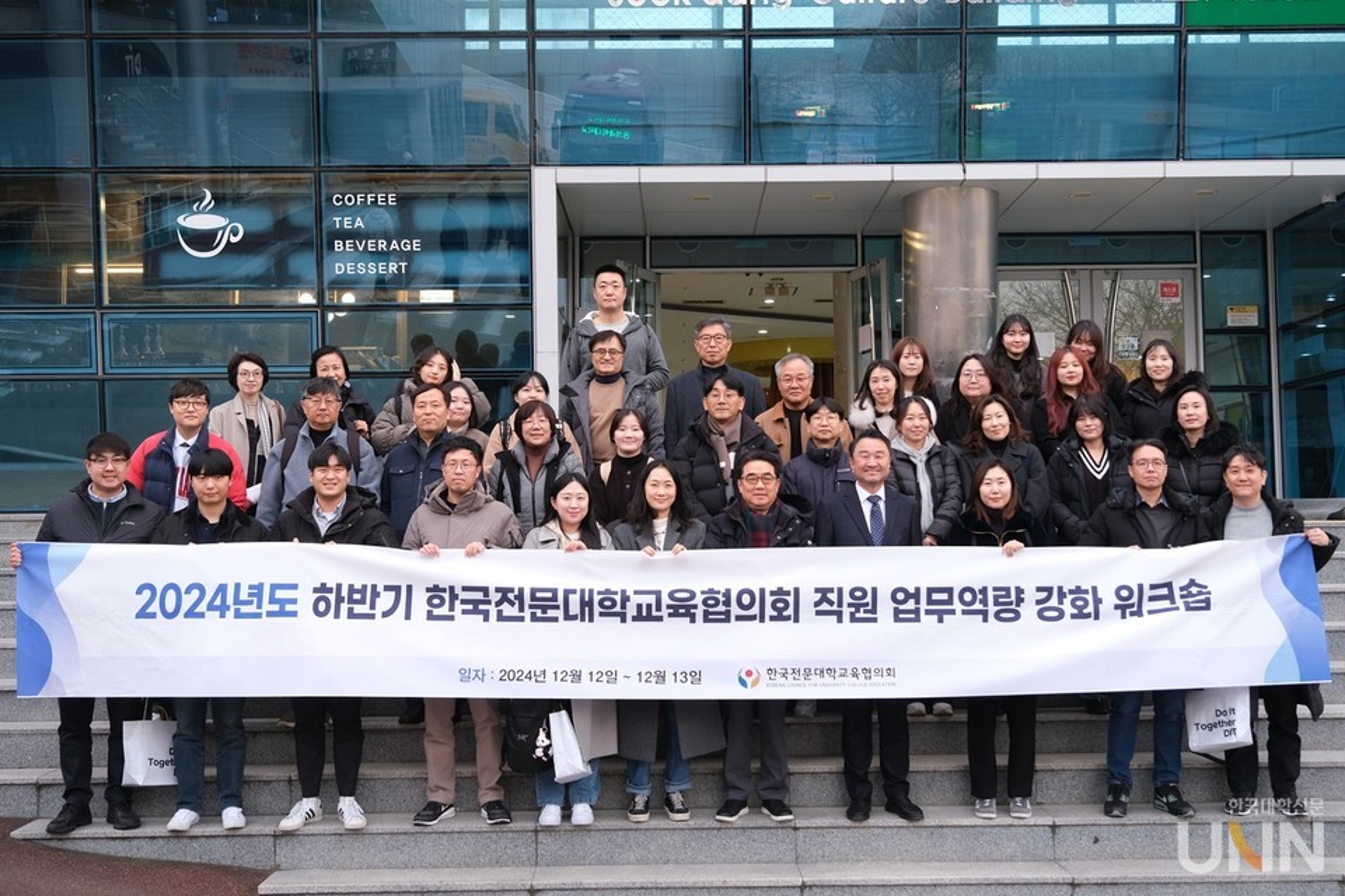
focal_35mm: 37
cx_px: 672
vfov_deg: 35.9
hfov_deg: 51.9
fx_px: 1382
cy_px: 448
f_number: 4
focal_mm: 24.7
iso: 320
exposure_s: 1/38
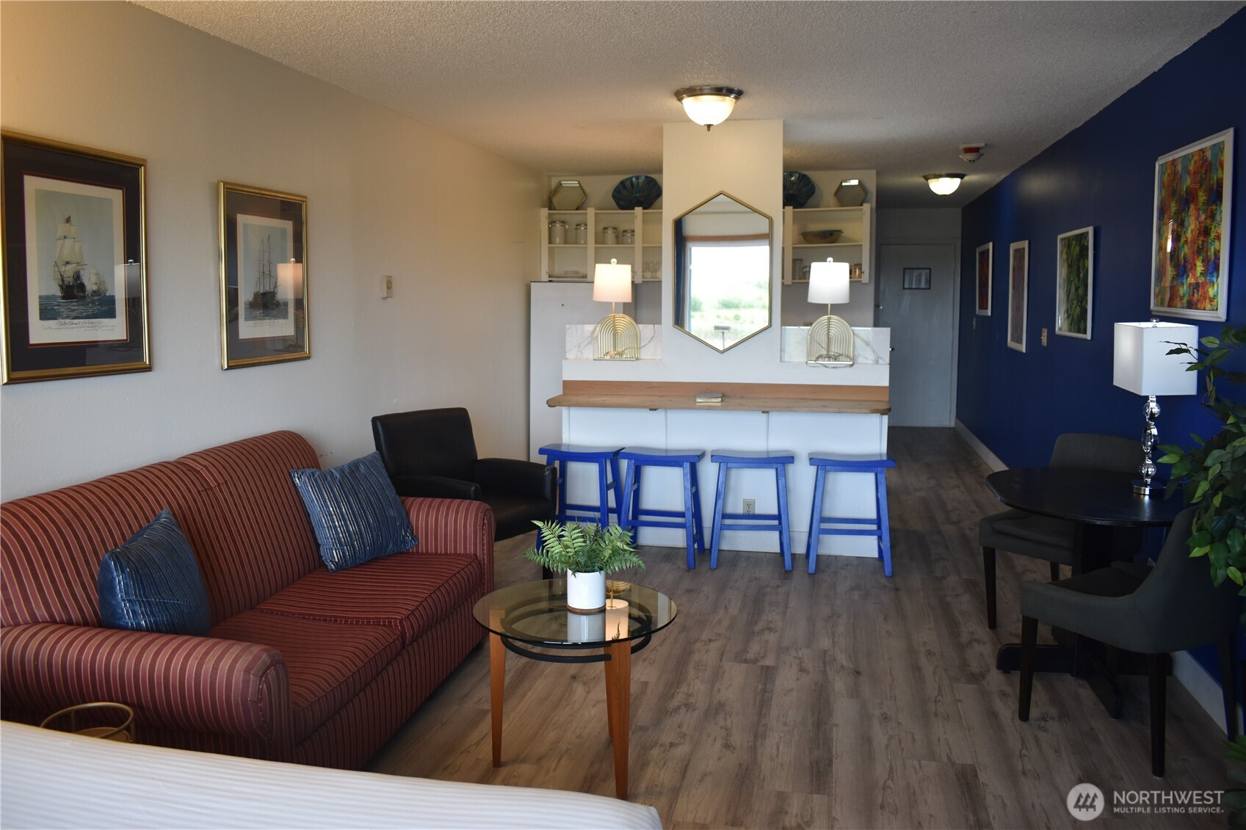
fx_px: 934
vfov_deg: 47.9
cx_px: 623
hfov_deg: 67.4
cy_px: 415
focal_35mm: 27
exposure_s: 1/80
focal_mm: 18
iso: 400
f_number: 4.5
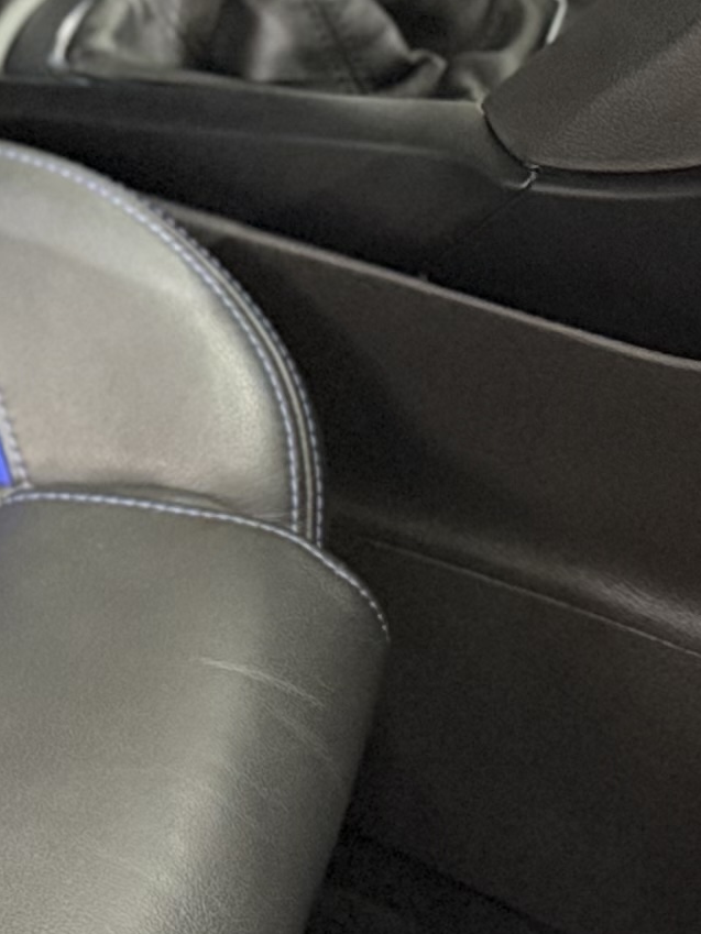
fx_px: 3077
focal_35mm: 114
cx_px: -987
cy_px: -257
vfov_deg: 16.4
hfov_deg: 11.0
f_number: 1.78
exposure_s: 1/33
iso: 640
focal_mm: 6.76
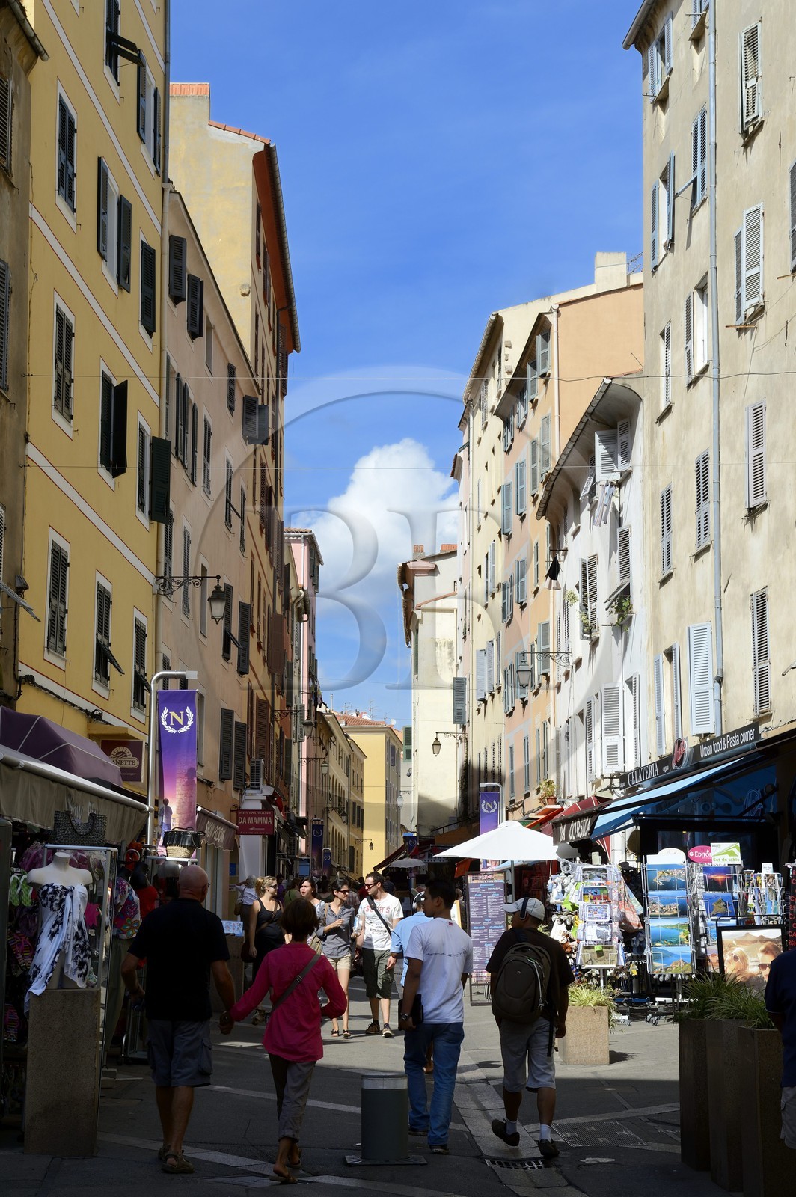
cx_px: 398
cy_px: 598
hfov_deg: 22.6
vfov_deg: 33.4
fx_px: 1993
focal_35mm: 60
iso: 200
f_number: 13
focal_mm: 60
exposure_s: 1/250
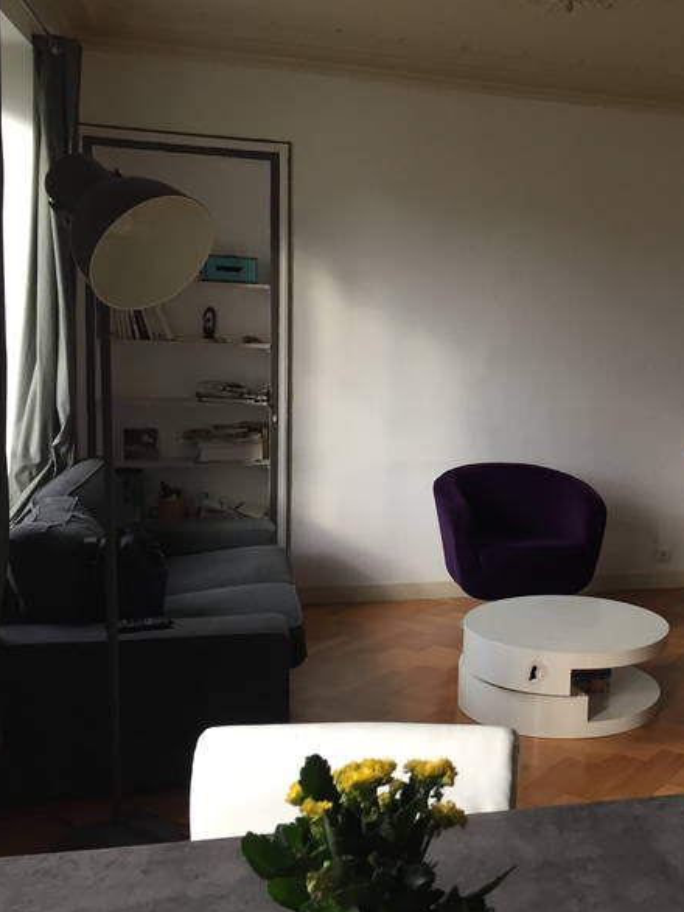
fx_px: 1028
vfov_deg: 47.9
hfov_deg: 35.0
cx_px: 598
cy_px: 457
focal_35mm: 39
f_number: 2.2
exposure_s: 1/30
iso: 40
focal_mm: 4.15
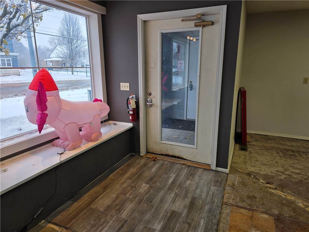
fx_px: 205
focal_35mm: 23
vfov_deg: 58.9
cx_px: 154
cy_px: 116
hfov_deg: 73.9
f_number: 1.7
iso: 16
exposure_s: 1/120
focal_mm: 6.3
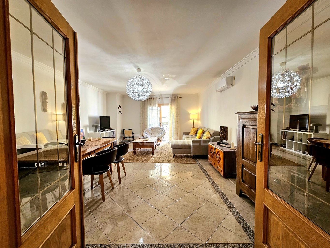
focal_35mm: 13
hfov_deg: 106.2
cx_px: 165
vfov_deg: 89.9
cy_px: 124
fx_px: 124
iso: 125
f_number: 2.2
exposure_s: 1/50
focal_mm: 2.2
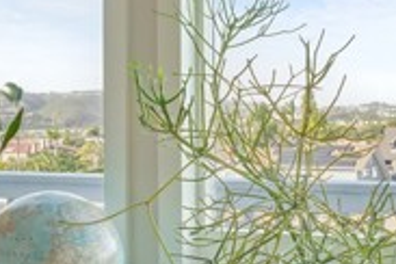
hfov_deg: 35.4
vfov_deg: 24.2
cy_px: 123
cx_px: 258
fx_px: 616
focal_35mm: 56
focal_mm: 16
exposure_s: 1/80
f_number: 8
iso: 1600
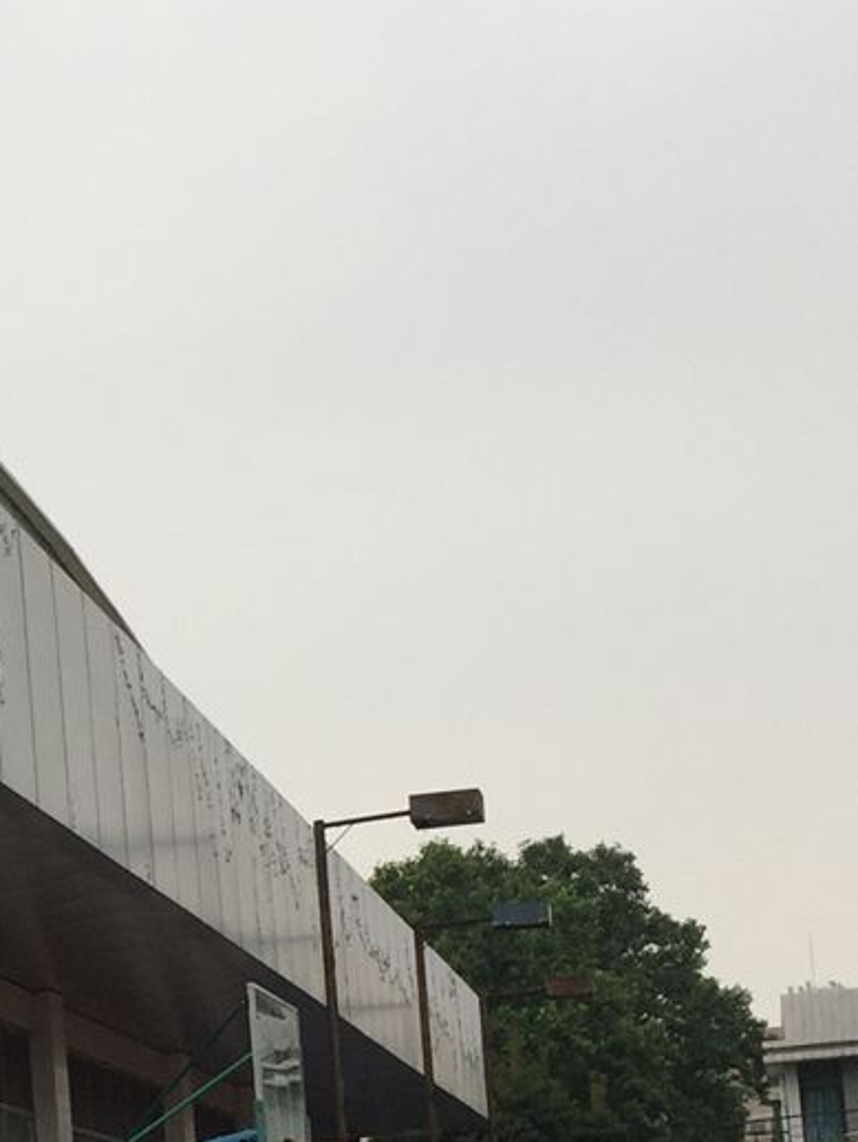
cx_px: -516
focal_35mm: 97
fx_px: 3203
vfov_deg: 19.7
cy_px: 1114
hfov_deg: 14.1
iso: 32
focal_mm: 4.15
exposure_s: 1/1464
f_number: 2.2
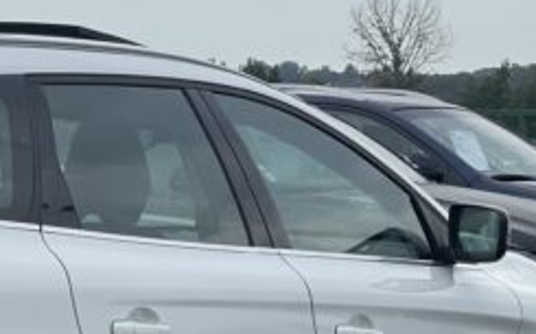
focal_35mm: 180
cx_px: -107
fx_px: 2629
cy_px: 334
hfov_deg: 11.4
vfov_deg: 7.3
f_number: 2
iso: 32
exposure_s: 1/1065
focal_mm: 6
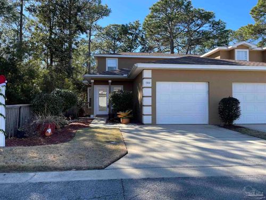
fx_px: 200
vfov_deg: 53.1
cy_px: 100
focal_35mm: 26
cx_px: 133
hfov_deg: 67.3
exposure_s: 1/924
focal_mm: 4.2
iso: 32
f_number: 1.6
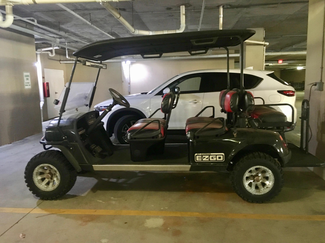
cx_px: 162
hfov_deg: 61.7
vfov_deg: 48.2
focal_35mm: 29
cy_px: 122
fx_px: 272
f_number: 2.2
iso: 400
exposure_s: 1/15
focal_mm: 4.15
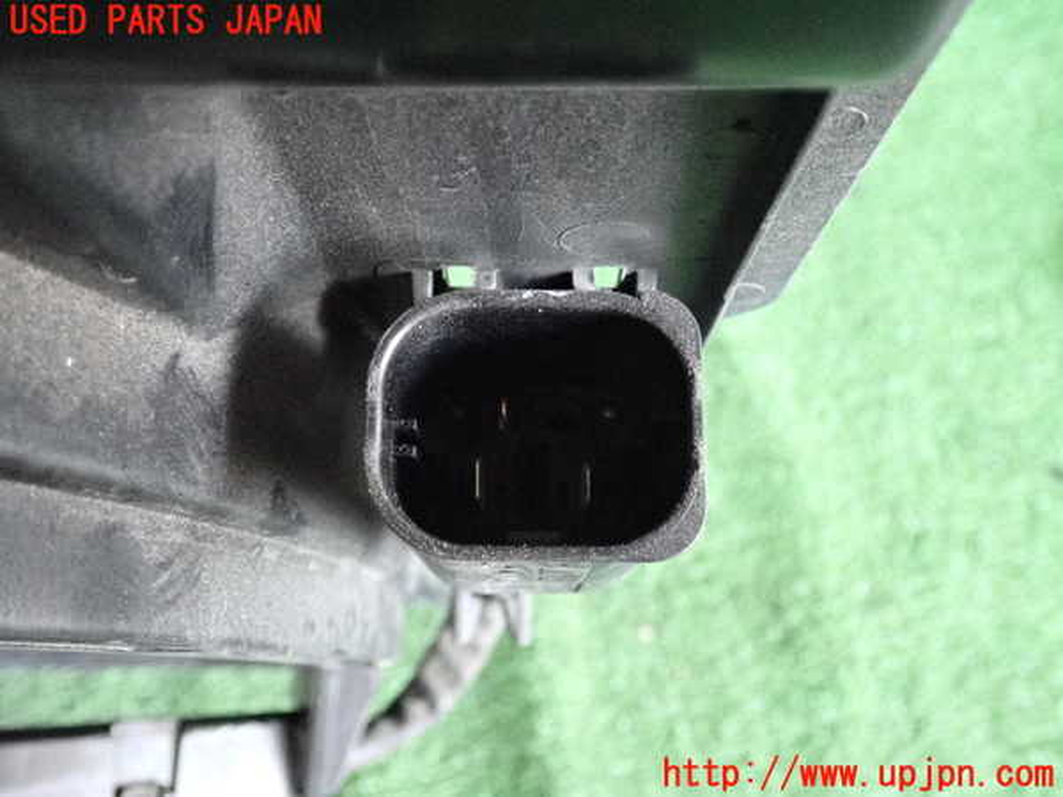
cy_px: 398
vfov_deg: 39.7
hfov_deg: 51.4
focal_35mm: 36
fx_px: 1106
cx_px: 532
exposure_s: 1/125
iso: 4000
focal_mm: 6.37
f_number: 2.5
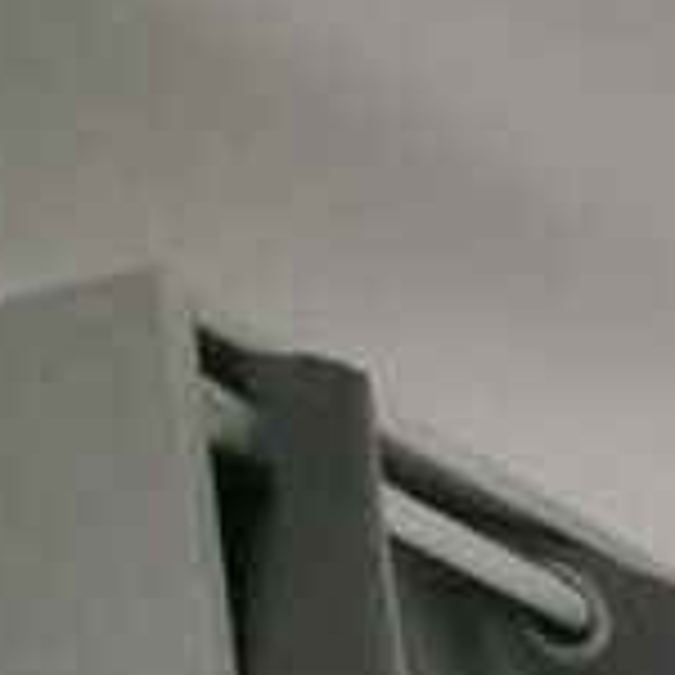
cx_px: 2182
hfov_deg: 10.3
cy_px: 2590
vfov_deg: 8.6
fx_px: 2250
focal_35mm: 102
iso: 80
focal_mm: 2.2
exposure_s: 1/100
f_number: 2.2
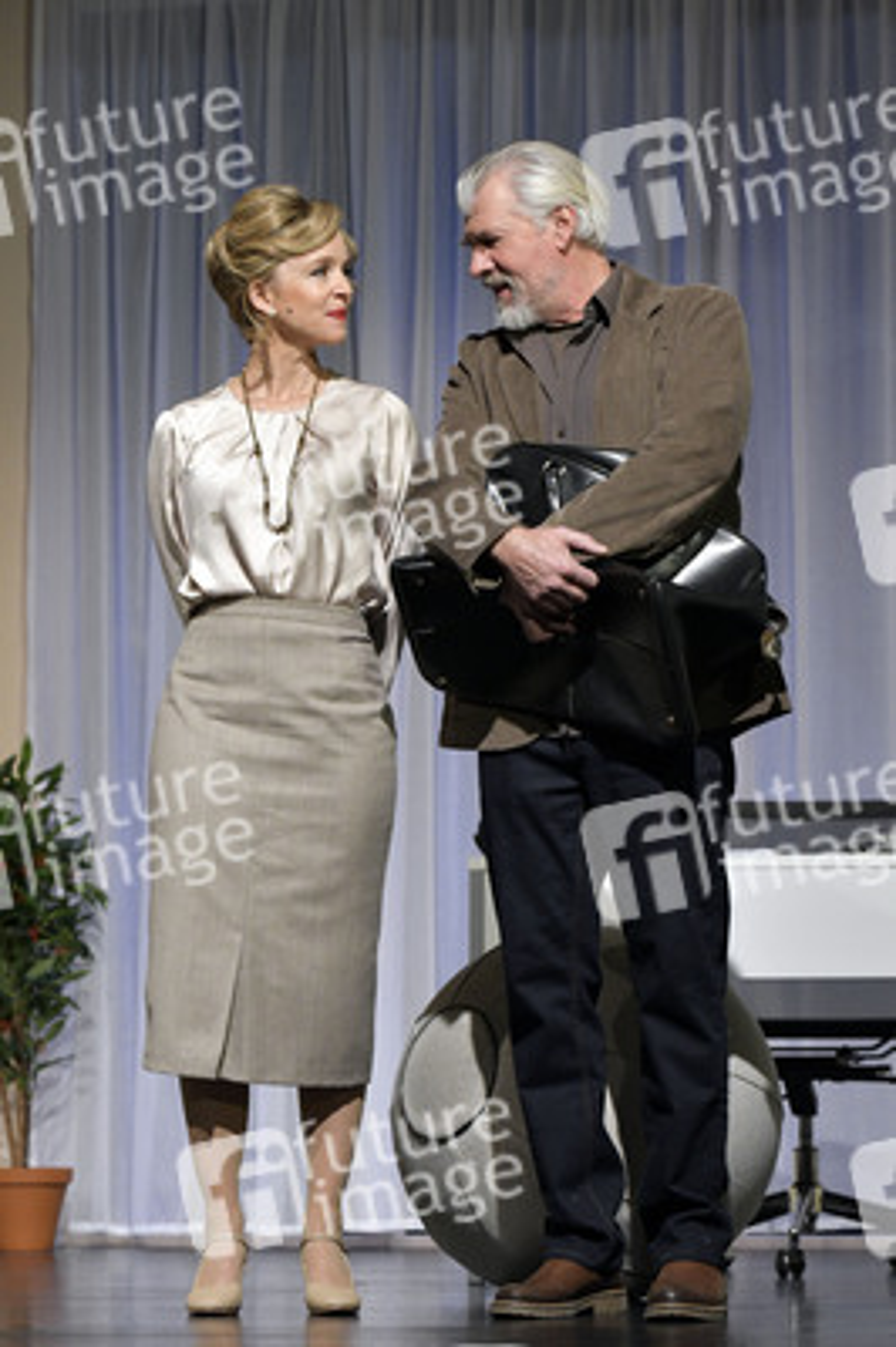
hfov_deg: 11.8
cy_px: 674
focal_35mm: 116
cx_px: 448
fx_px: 4338
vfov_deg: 17.7
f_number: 6.3
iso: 2500
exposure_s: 1/250
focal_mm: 116
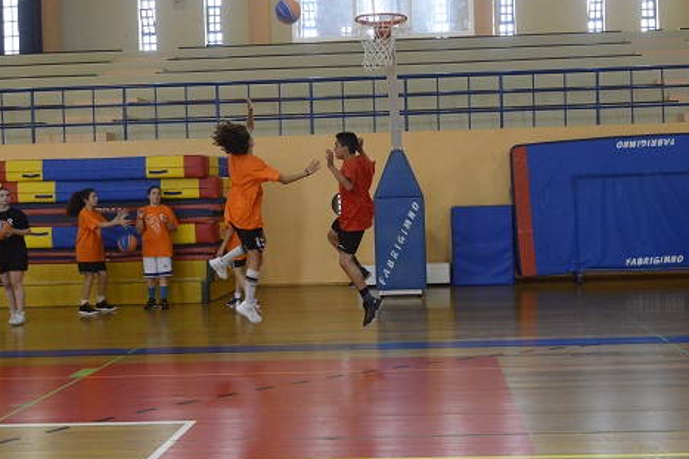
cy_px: 215
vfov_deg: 29.8
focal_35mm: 45
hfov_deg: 43.5
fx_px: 861
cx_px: 391
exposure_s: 1/400
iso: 6400
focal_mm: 35
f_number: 5
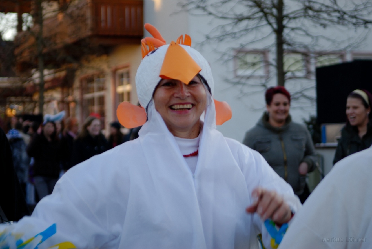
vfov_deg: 16.6
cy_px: 124
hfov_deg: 24.6
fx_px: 854
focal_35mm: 82
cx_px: 186
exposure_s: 1/180
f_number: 2.8
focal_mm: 55
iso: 100
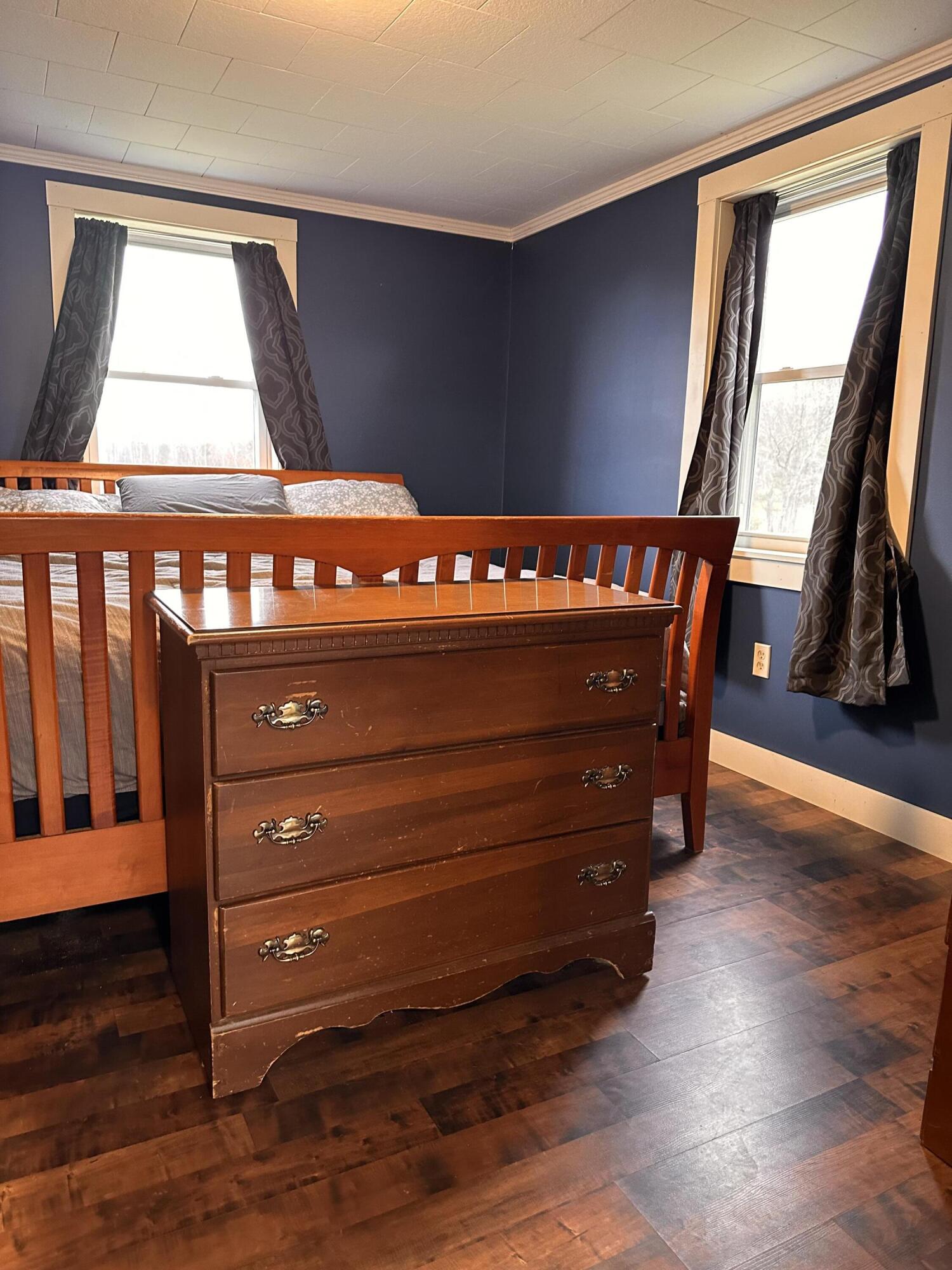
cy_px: 635
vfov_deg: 71.6
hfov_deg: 56.8
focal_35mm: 24
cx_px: 476
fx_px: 880
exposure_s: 1/60
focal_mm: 6.86
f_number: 1.78
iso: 400
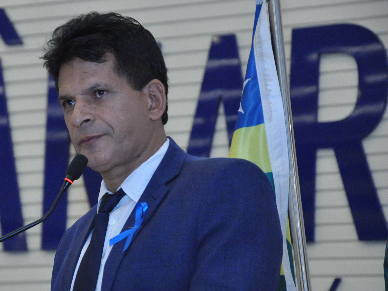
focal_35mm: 203
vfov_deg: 7.3
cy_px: 154
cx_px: 114
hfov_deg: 9.7
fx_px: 2276
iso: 3200
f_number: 5.6
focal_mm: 98
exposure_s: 1/160
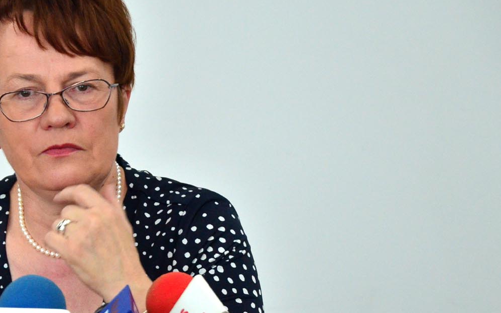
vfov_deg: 5.1
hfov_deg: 8.1
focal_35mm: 259
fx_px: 3535
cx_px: 83
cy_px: 240
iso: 1600
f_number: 5.6
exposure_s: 1/160
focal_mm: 95
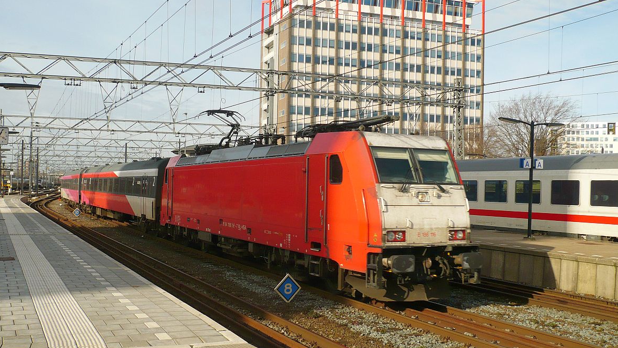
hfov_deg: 51.6
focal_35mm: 39
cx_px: 306
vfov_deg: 30.4
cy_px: 185
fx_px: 639
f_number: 8
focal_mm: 5.8
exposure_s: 1/200
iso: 100
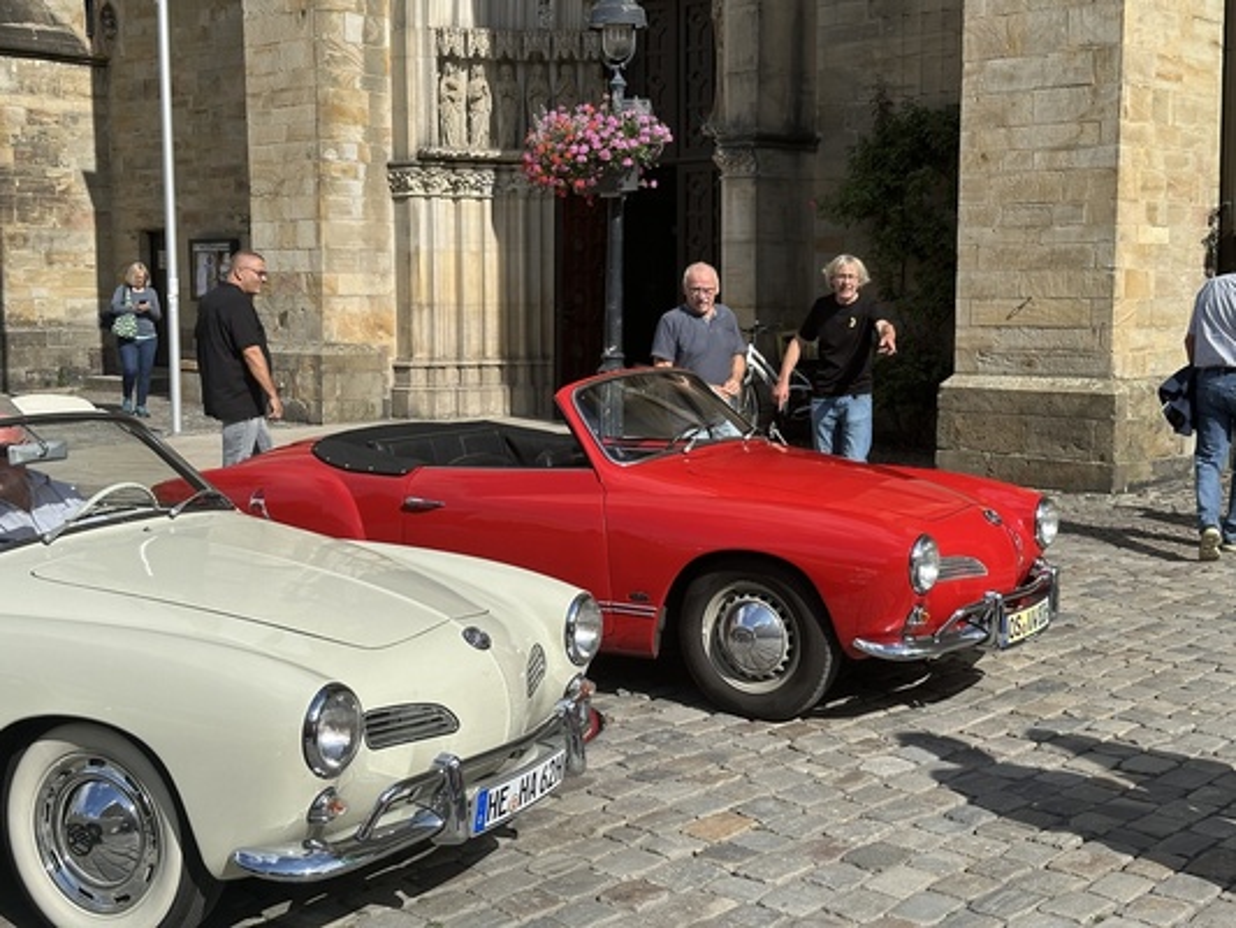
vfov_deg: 30.3
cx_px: 618
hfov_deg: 39.6
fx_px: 1714
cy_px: 464
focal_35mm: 48
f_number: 1.78
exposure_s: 1/4785
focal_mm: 6.86
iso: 64
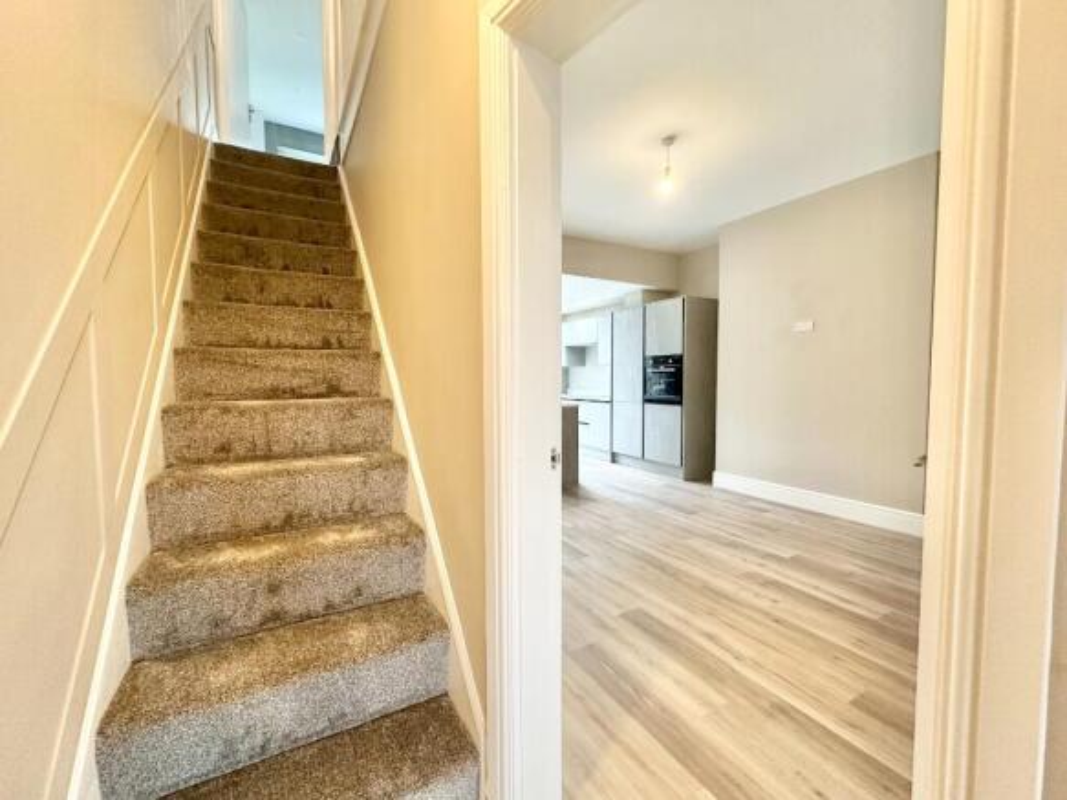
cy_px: 400
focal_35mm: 14
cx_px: 534
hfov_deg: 102.1
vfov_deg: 85.7
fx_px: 431
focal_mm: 2.22
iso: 250
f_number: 2.2
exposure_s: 1/100
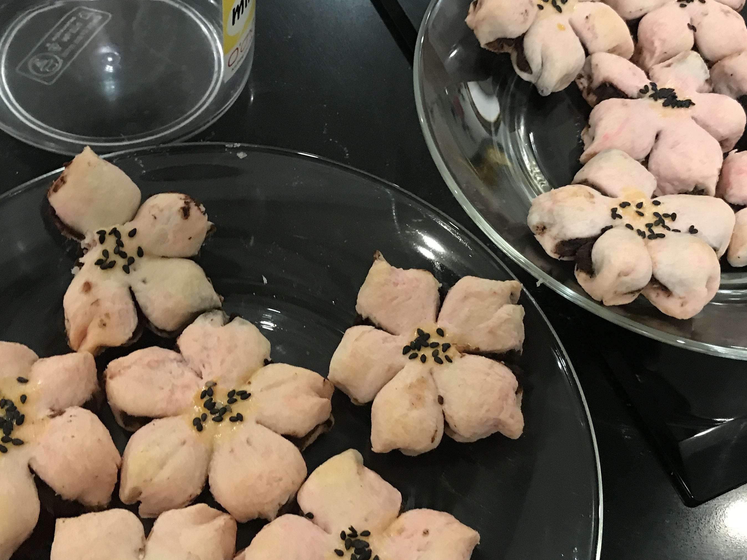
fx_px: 906
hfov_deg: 44.8
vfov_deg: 34.3
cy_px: 316
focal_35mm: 42
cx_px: 386
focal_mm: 3.99
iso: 100
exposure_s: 1/11
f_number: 1.8
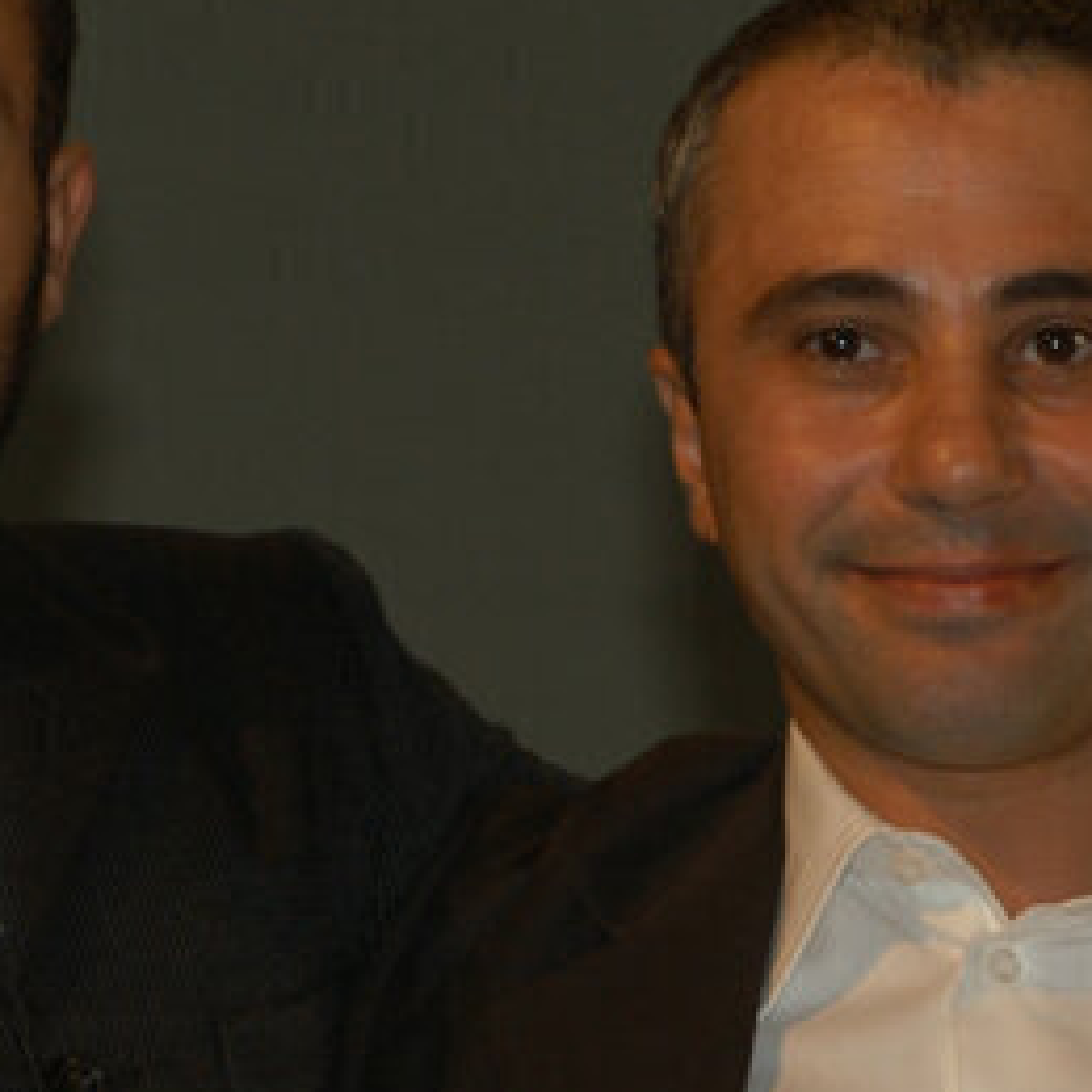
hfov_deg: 4.1
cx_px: 1396
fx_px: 15168
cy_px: 1054
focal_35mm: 425
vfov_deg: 4.1
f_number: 5
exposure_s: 1/60
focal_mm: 80
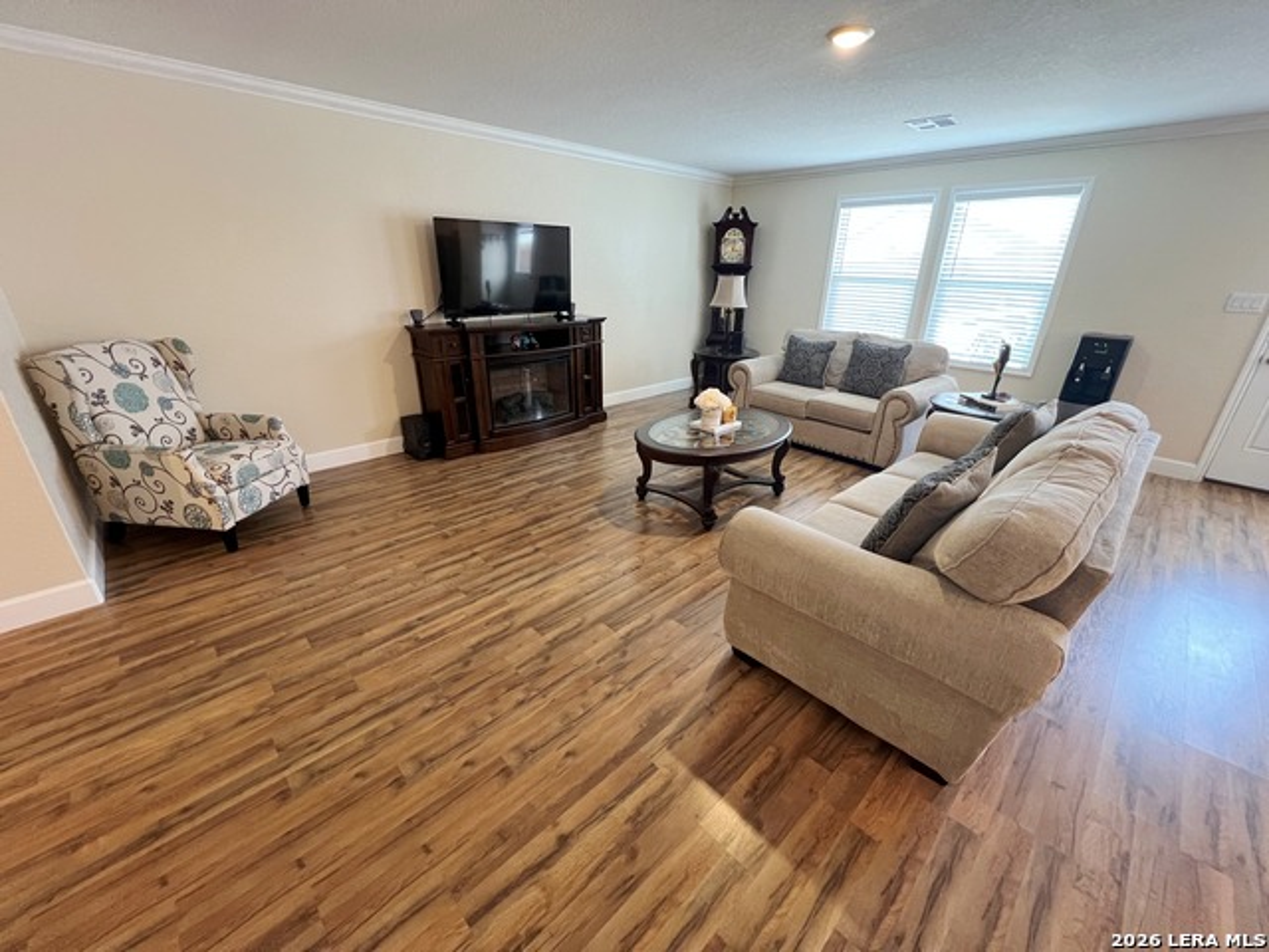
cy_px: 476
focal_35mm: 13
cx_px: 634
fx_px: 477
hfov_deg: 106.2
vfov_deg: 89.9
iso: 320
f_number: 1.8
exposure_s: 1/60
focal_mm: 1.57
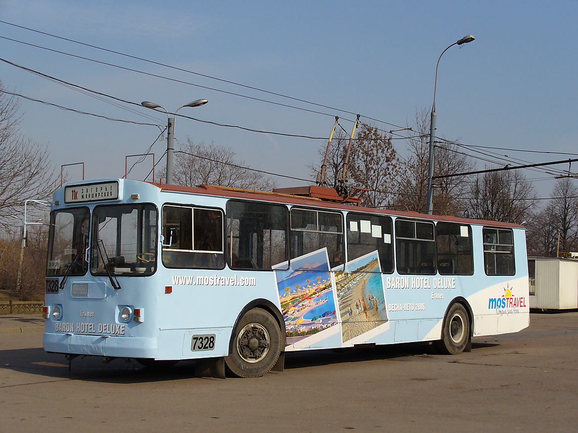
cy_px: 216
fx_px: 902
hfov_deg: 35.5
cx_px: 289
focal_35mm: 54
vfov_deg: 27.0
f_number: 6.2
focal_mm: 8.9
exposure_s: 1/500
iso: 80
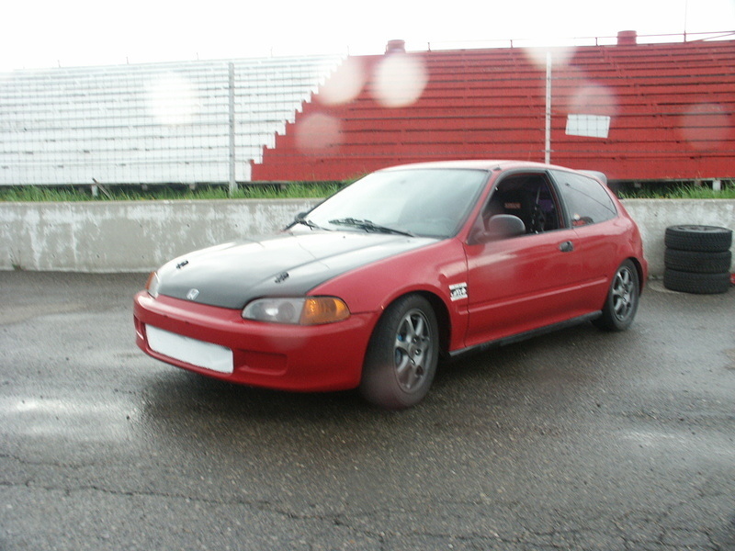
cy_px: 276
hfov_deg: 54.0
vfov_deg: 41.8
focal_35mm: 34
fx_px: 722
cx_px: 368
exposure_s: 1/30
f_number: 4
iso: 100
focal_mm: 8.94
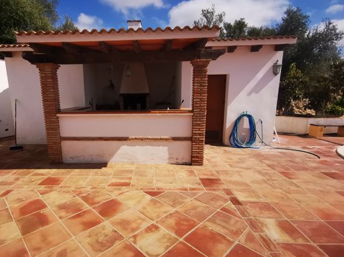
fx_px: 199
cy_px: 132
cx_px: 145
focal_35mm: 20
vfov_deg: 65.9
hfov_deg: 81.2
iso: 50
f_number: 2.2
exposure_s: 1/1898
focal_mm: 2.35
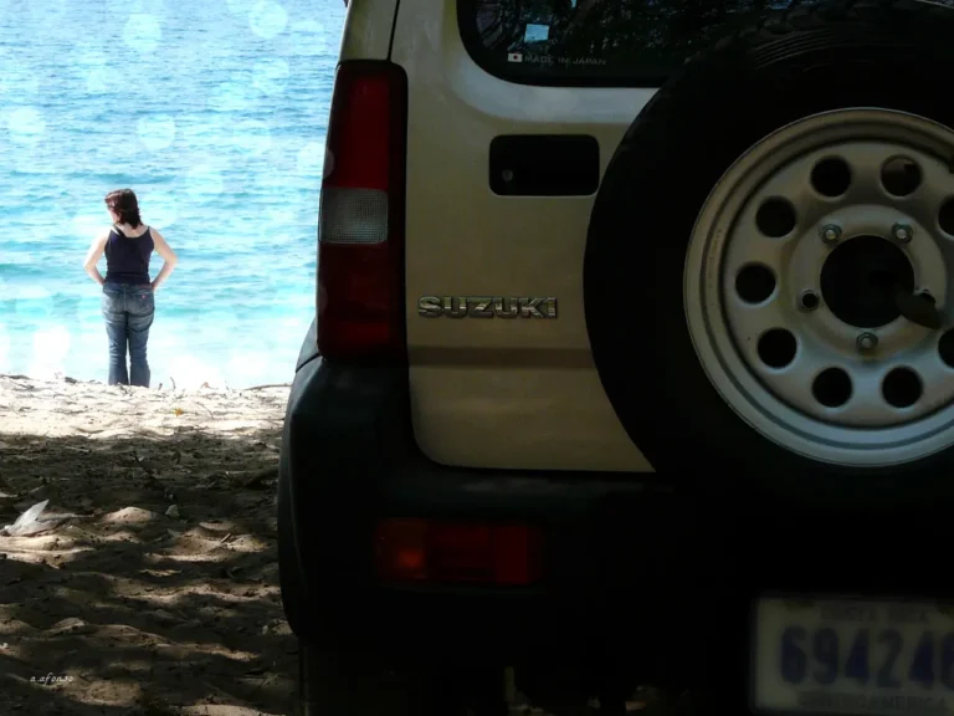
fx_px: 3032
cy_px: 358
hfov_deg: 17.9
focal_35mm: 110
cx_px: 477
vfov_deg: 13.5
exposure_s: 1/200
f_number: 5.6
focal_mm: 11.4
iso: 100
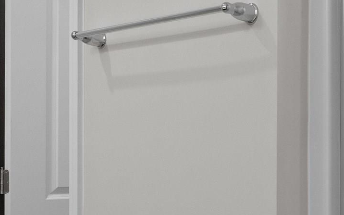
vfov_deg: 18.4
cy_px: 184
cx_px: 460
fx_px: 656
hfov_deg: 25.0
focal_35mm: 70
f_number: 8
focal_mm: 16
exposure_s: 1/15
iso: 500
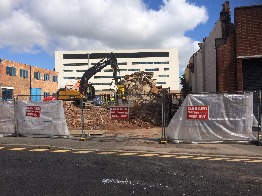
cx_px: 131
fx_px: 219
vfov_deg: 48.2
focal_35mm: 29
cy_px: 98
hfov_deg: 61.7
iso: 32
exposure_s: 1/2933
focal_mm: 4.15
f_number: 2.2
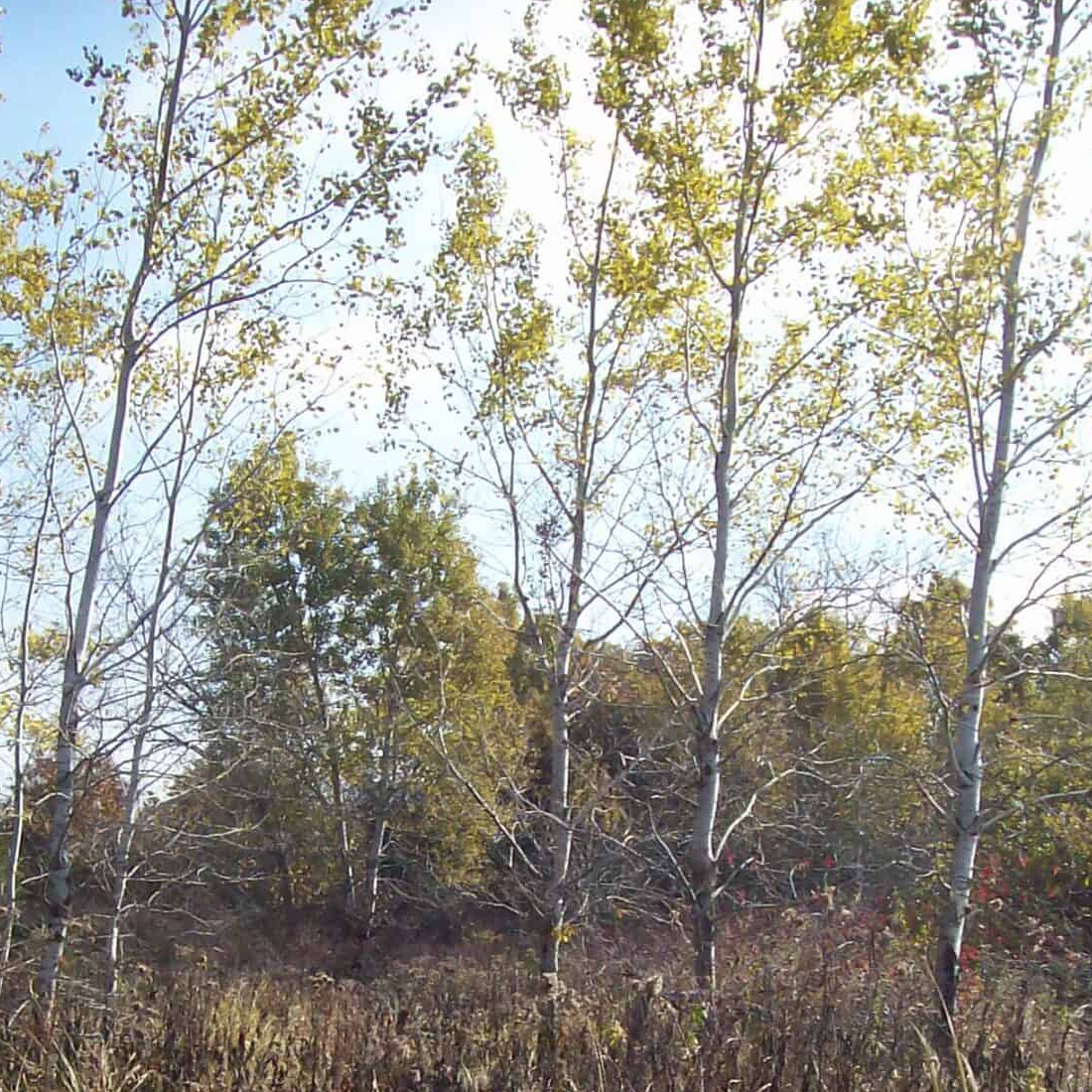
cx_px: 471
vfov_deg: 22.9
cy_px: 927
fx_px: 2641
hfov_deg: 23.3
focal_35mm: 74
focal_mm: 6
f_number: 4.8
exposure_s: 1/511
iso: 80
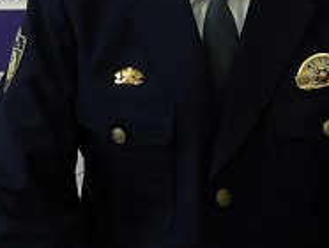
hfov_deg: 22.4
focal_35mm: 87
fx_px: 828
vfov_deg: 16.4
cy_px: -37
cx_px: 226
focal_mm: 4.9
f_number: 3
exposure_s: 1/30
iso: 123
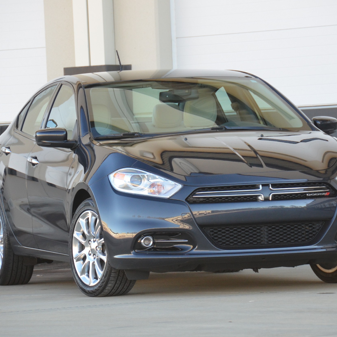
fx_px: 3183
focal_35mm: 289
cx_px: 182
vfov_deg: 6.1
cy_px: 168
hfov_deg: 6.1
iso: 1100
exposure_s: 1/500
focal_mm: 150
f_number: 5.6
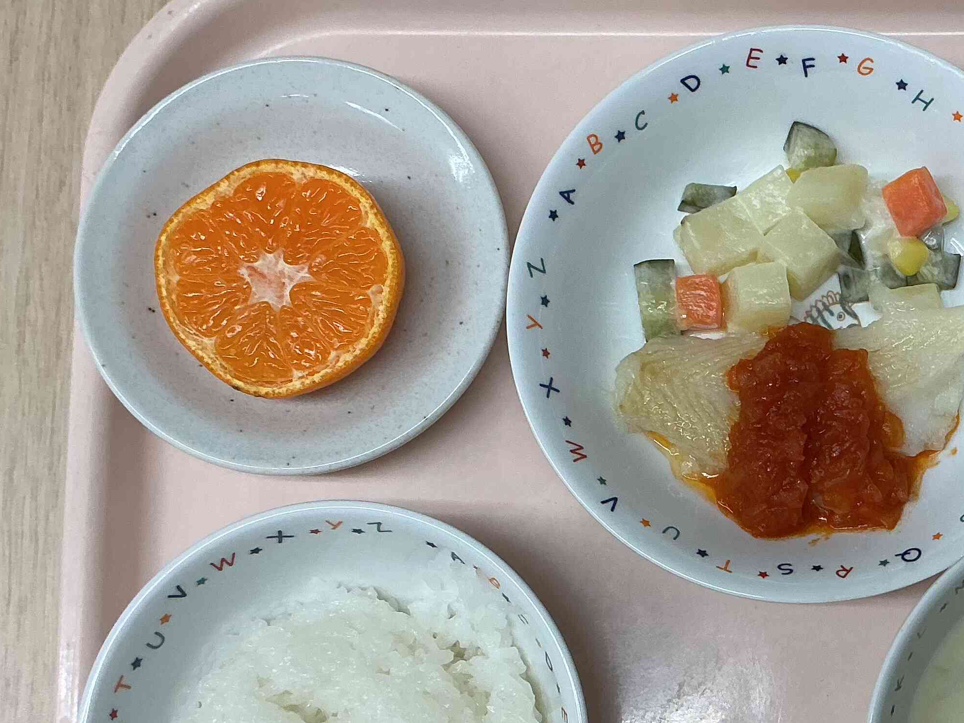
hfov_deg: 31.6
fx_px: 1643
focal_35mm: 59
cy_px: 467
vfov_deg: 24.7
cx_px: 811
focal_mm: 3
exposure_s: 1/120
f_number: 1.8
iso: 50
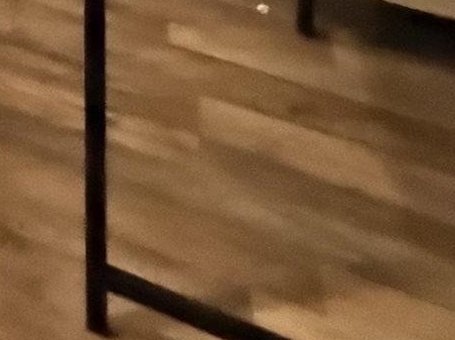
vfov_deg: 10.4
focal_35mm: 94
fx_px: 1235
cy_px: -725
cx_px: -800
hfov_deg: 12.5
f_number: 2.2
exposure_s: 1/15
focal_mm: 2.22
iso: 3200
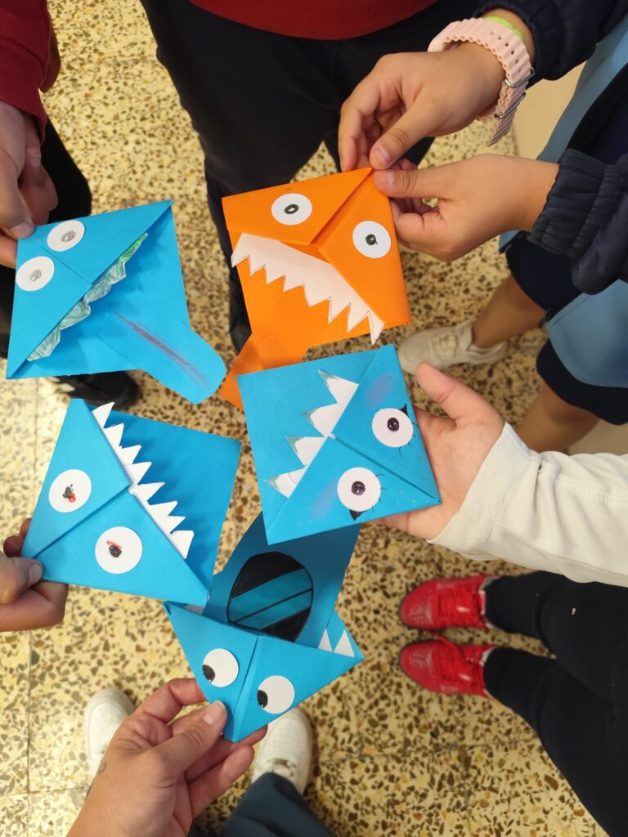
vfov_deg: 73.9
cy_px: 418
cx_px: 314
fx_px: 556
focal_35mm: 23
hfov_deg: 58.9
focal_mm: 6.14
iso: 1000
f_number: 1.65
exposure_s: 1/50
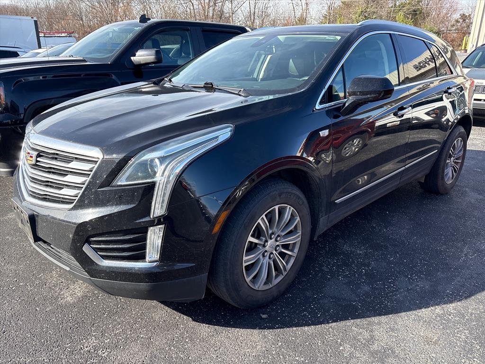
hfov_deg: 67.3
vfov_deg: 53.1
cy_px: 182
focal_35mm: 26
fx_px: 364
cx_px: 242
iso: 64
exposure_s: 1/973
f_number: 1.6
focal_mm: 5.96
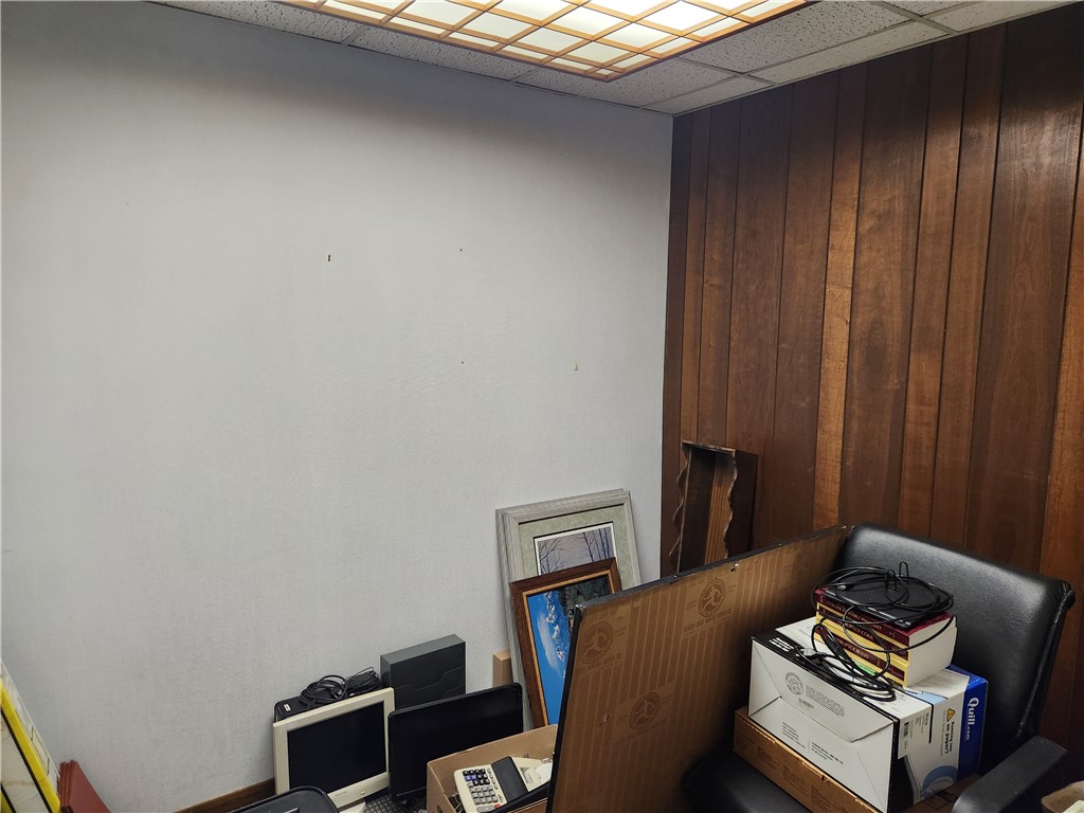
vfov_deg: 58.9
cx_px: 542
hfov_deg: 73.9
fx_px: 720
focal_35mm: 23
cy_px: 406
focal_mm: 5.4
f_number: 1.8
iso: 320
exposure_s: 1/120
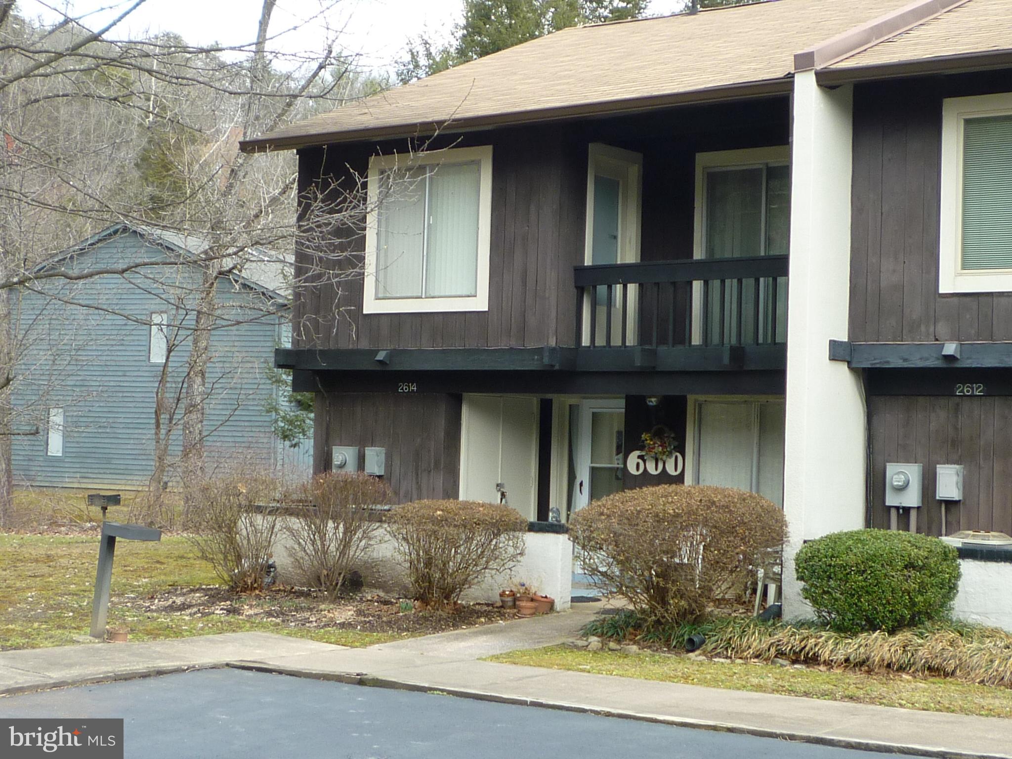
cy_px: 380
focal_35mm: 59
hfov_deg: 32.7
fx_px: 1725
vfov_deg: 24.8
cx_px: 506
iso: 80
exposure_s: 1/100
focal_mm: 5.3
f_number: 3.3
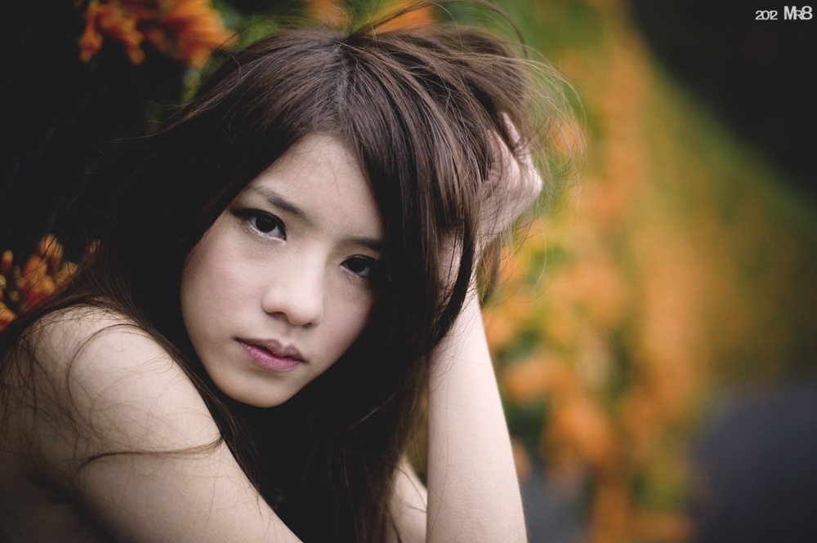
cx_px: 408
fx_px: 1134
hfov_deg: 39.6
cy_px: 272
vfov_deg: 26.9
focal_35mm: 50
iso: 500
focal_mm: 50
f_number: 1.4
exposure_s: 1/320
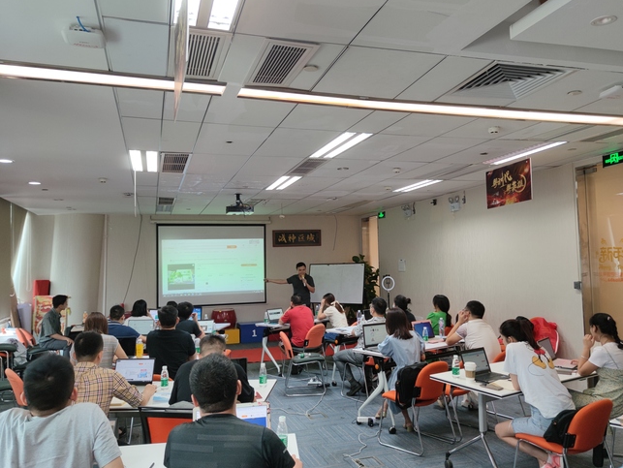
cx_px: 325
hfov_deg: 63.4
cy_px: 229
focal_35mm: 28
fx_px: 504
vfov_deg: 49.8
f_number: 1.69
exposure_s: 1/100
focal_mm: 6.72
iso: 163
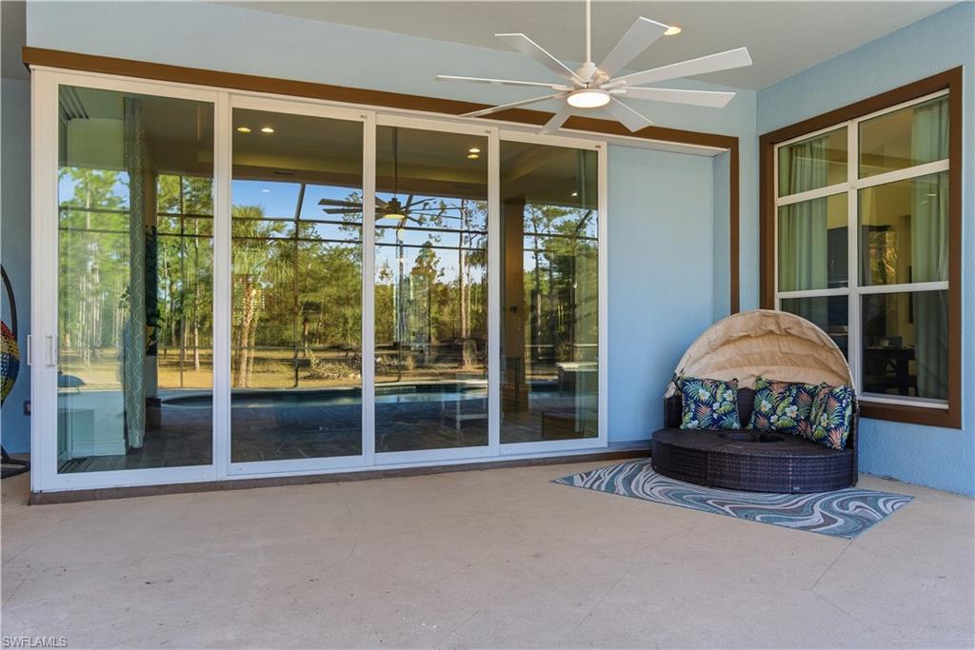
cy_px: 325
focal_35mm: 25
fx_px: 677
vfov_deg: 51.3
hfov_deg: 71.5
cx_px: 488
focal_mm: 25
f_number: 8
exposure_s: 1/60
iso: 200
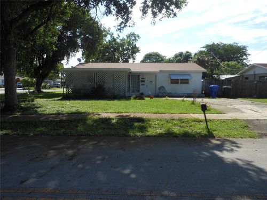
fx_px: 216
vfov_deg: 49.7
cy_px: 100
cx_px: 134
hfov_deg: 63.4
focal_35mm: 28
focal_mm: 5
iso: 80
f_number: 3.7
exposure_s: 1/640
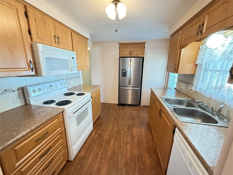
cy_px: 88
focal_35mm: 14
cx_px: 116
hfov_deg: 102.1
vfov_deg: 85.7
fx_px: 94
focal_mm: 2.22
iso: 640
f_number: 2.2
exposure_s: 1/60
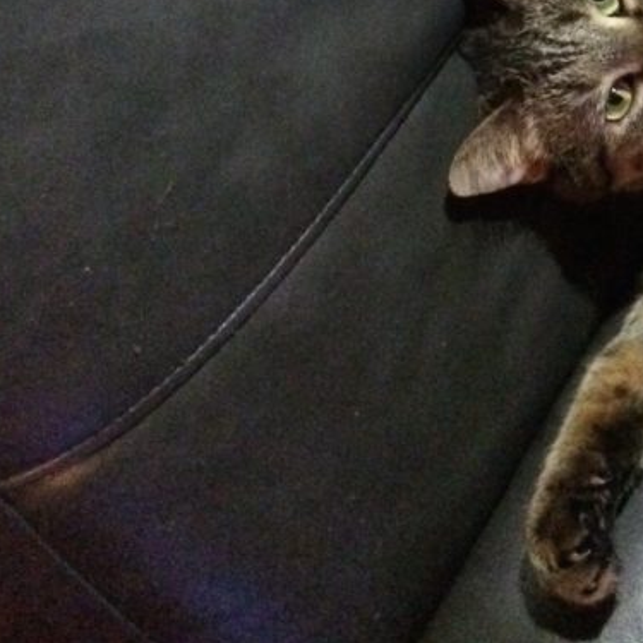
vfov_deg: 21.8
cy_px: -228
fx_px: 1471
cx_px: 616
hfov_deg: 23.8
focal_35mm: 70
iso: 1250
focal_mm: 4.15
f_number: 2.2
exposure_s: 1/15
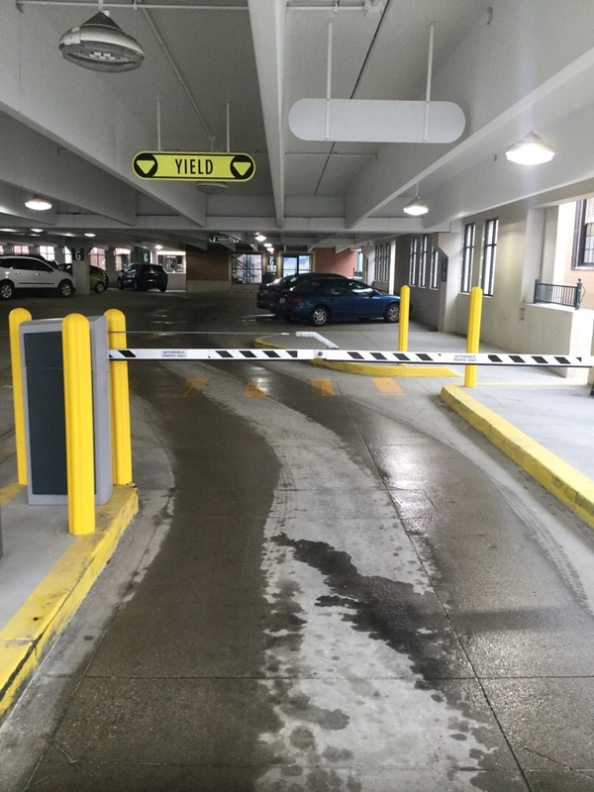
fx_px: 709
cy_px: 396
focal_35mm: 31
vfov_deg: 58.4
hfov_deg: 45.4
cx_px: 297
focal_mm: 3.3
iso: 40
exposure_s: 1/30
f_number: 2.4
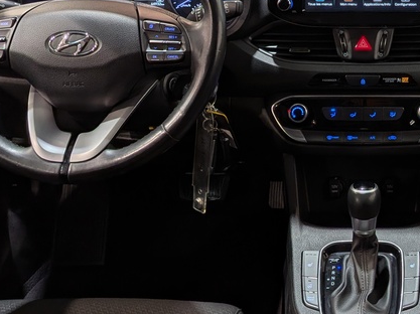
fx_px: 715
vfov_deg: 24.0
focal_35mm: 59
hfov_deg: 31.3
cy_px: 25
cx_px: 376
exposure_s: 1/116
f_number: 1.7
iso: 28
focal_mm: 4.53
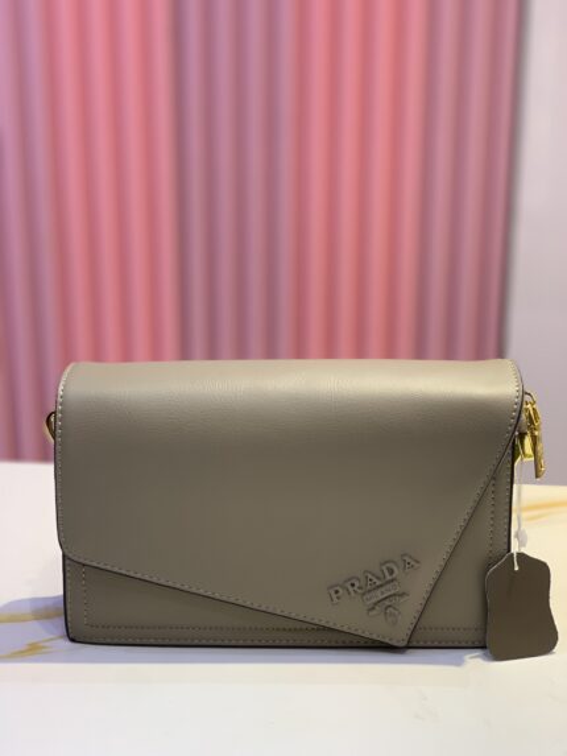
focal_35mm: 52
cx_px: 284
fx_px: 1135
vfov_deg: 36.8
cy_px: 378
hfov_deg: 28.0
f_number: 2.4
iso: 100
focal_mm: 6
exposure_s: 1/100
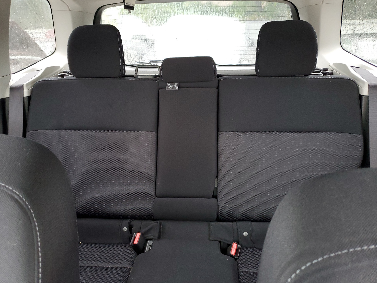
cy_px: 139
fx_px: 294
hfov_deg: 65.3
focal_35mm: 27
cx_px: 186
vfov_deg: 51.4
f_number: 1.5
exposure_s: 1/60.2
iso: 186
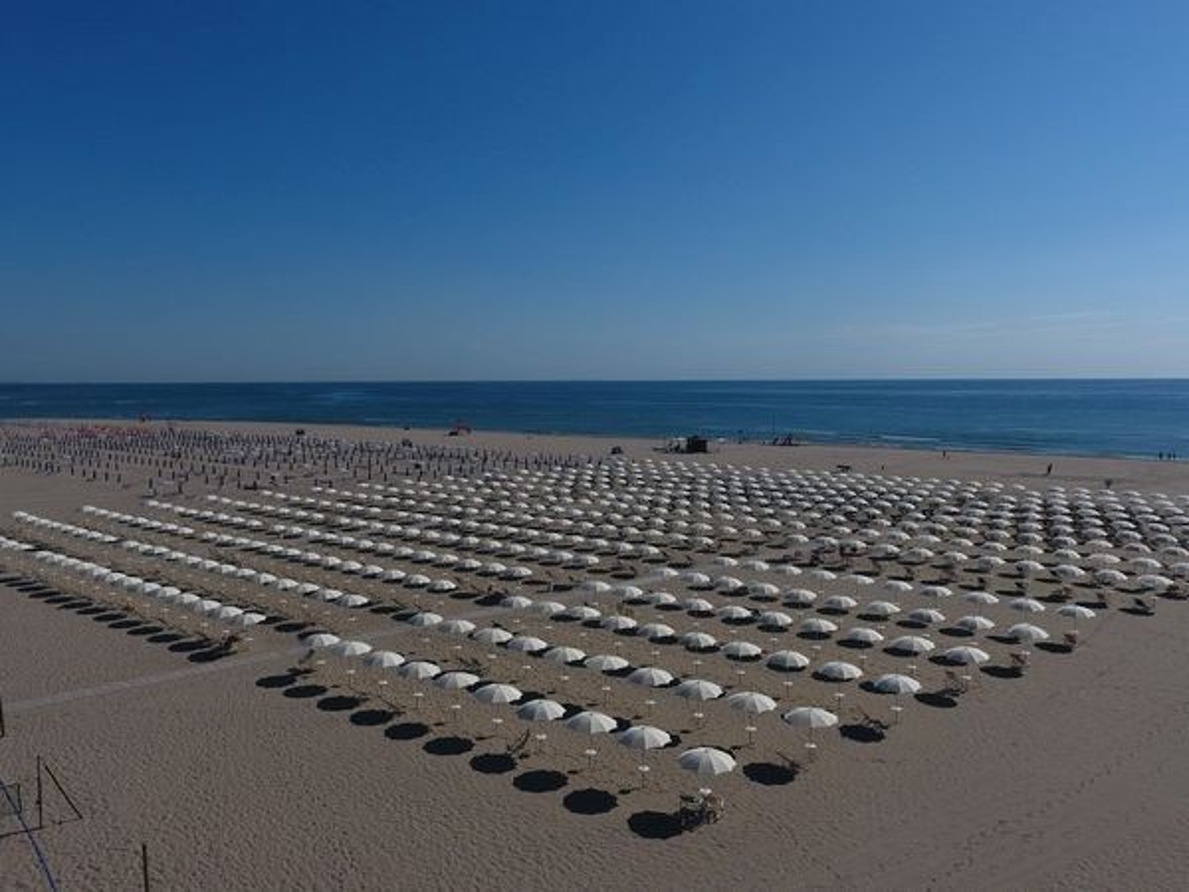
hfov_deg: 81.7
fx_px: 687
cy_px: 446
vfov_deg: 66.0
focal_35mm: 20
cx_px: 594
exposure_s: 1/3030
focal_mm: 3.61
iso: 100
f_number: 2.8
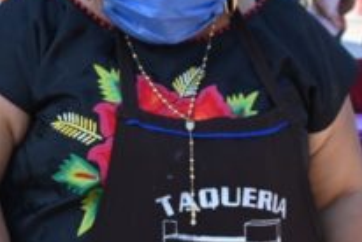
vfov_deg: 10.2
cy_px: 226
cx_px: -2
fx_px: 1349
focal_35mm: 134
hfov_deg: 15.0
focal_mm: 24
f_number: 5.6
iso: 140
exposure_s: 1/250
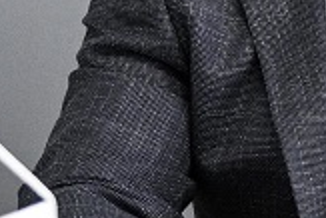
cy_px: 20
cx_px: 798
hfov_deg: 7.6
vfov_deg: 5.5
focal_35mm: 250
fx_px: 2266
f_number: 2.8
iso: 2500
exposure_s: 1/320
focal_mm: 34
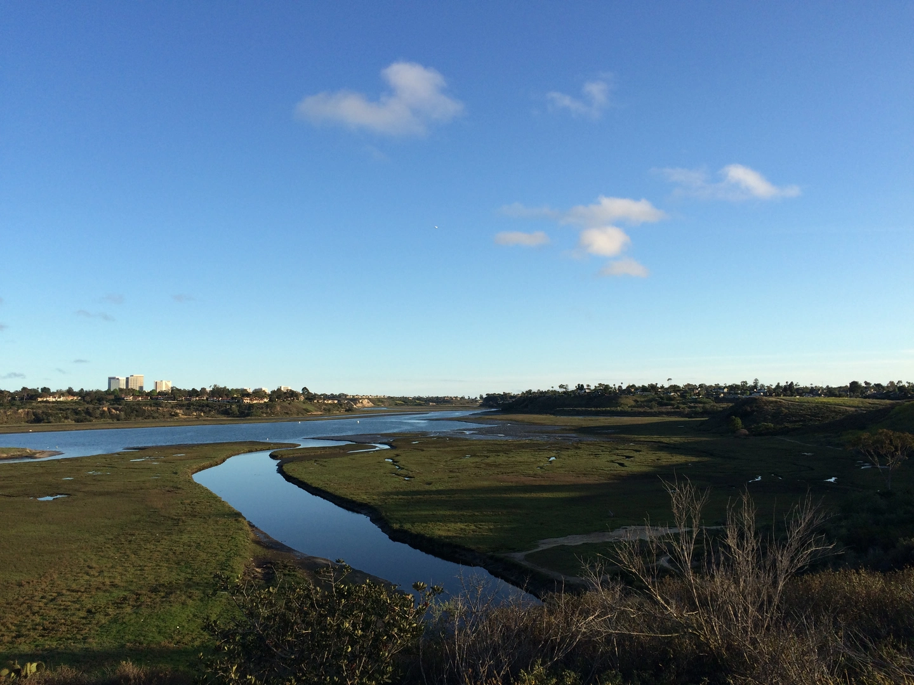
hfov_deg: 61.7
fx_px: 766
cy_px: 342
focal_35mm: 29
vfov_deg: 48.2
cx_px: 457
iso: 32
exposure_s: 1/1282
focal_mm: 4.15
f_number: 2.2
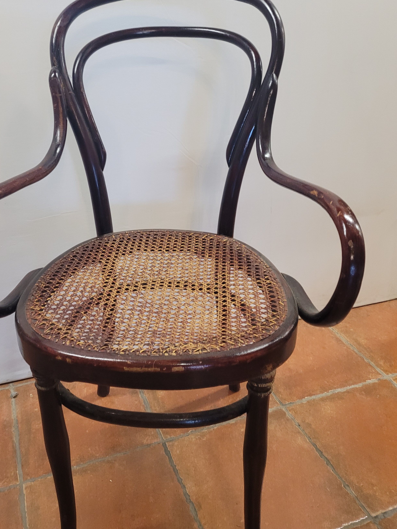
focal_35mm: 32
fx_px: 489
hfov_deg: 44.0
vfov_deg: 56.8
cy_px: 266
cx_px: 165
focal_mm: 5.4
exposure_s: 1/50
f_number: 1.8
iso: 500
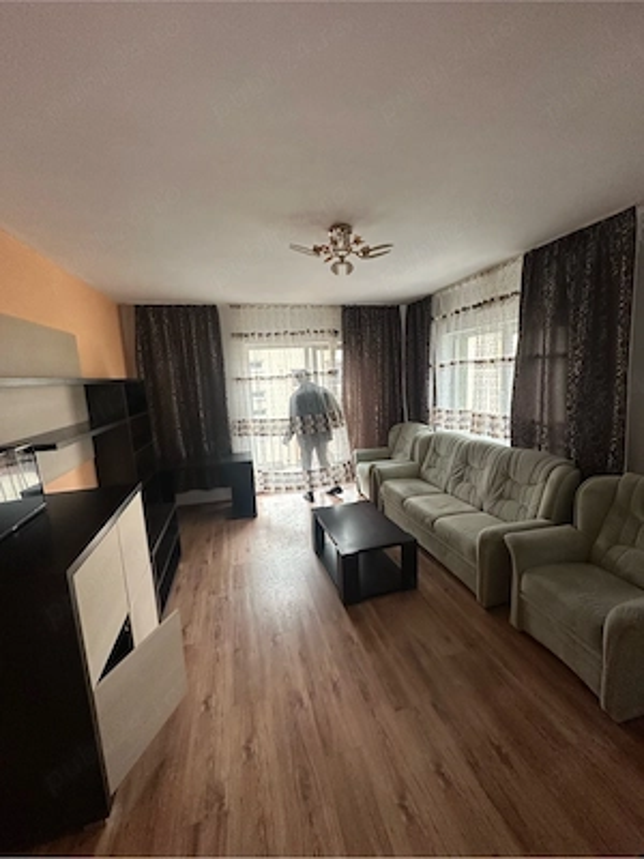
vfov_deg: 102.1
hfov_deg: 85.7
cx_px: 322
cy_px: 430
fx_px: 347
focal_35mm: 14
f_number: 2.2
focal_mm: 2.22
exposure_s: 1/100
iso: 320
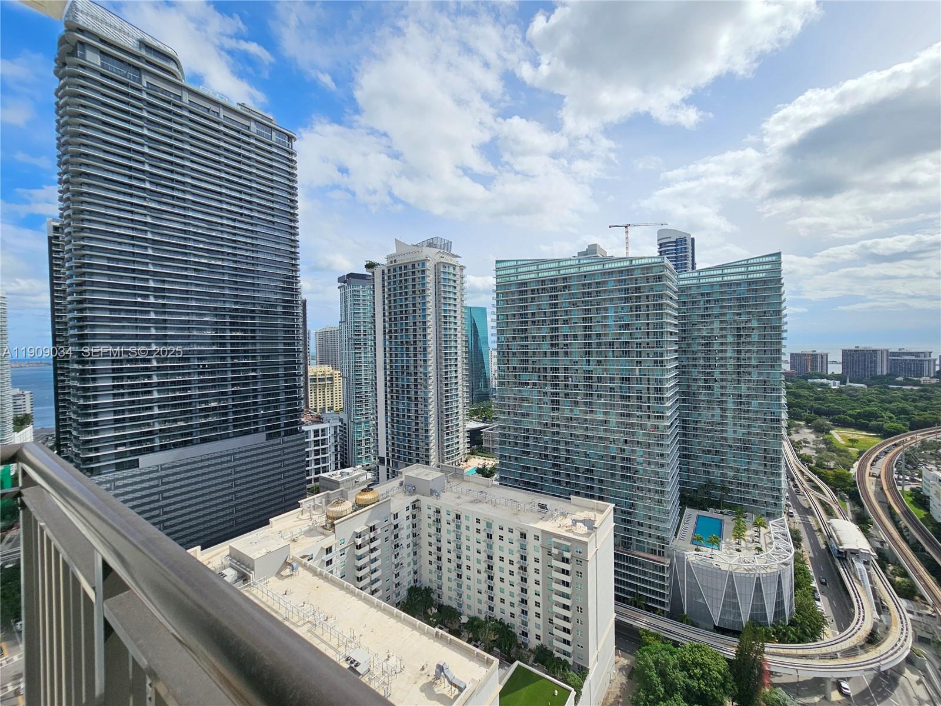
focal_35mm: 13
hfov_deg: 106.2
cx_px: 470
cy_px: 353
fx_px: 353
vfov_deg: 89.9
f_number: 2.2
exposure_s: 1/4087
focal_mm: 2.2
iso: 50
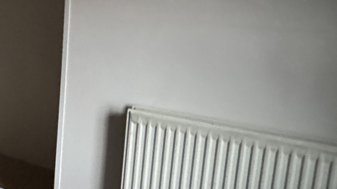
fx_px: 447
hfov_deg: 31.9
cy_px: 48
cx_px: -98
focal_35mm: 50
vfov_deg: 23.7
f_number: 2.2
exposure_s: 1/32
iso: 1600
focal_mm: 2.22
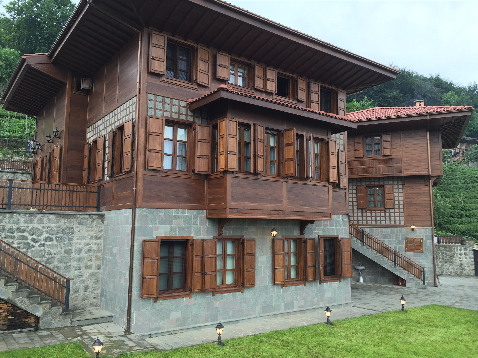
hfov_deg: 61.7
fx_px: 400
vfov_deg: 48.2
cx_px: 239
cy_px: 179
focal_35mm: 29
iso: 32
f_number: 2.2
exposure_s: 1/40
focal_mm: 4.15
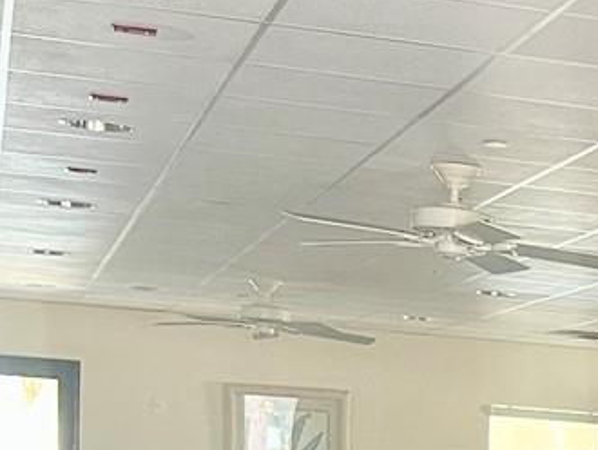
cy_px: 735
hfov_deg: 14.6
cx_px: 897
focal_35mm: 126
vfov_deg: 11.2
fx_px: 2178
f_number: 1.5
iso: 200
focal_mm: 5.7
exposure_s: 1/60
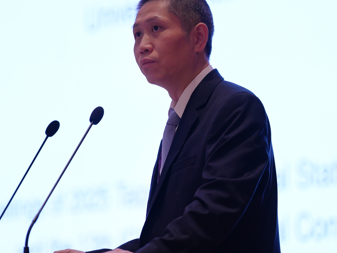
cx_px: 158
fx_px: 2171
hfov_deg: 8.9
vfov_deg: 6.7
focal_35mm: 223
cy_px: 142
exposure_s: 1/160
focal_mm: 143
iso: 320
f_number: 2.8
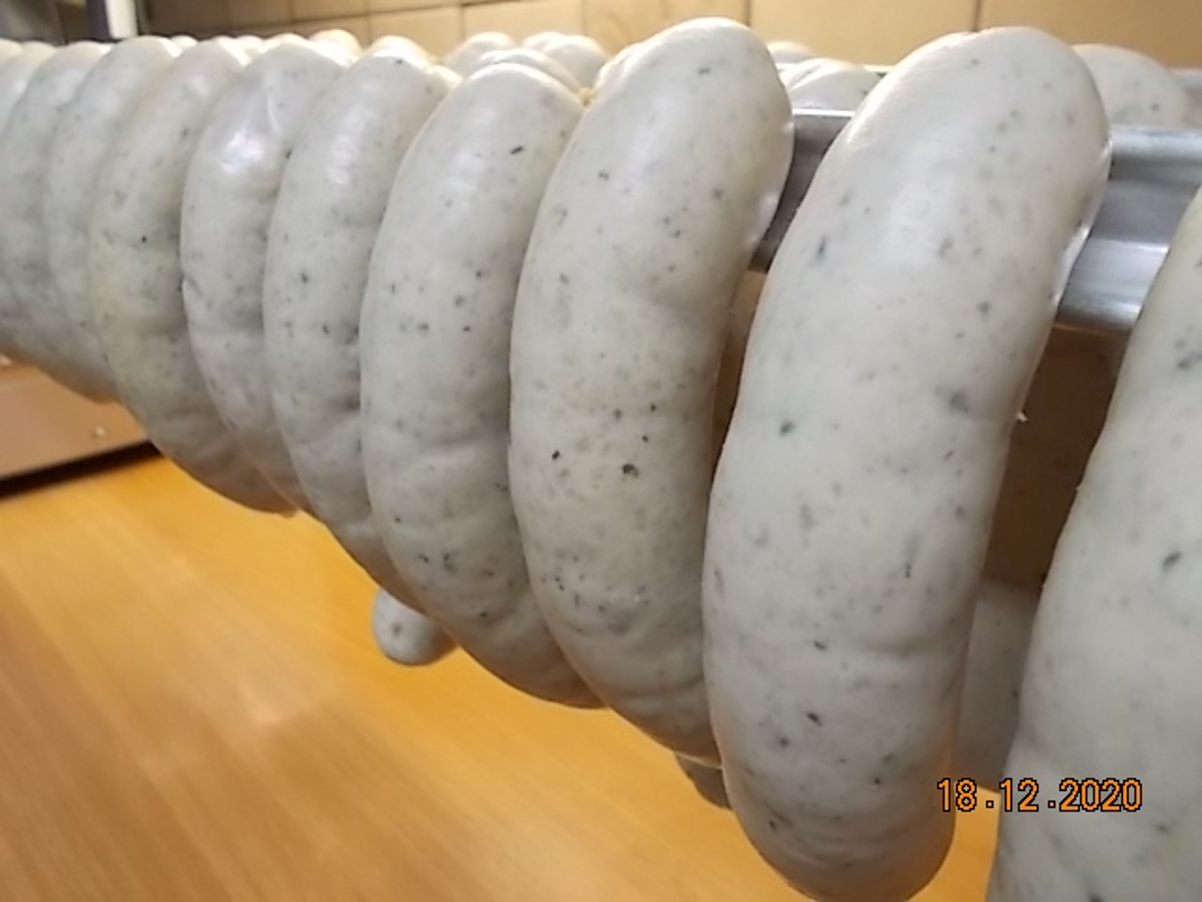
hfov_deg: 60.0
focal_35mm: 30
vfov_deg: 46.8
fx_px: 1042
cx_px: 601
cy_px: 451
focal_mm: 5.3
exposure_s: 1/25
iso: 200
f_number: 3.4
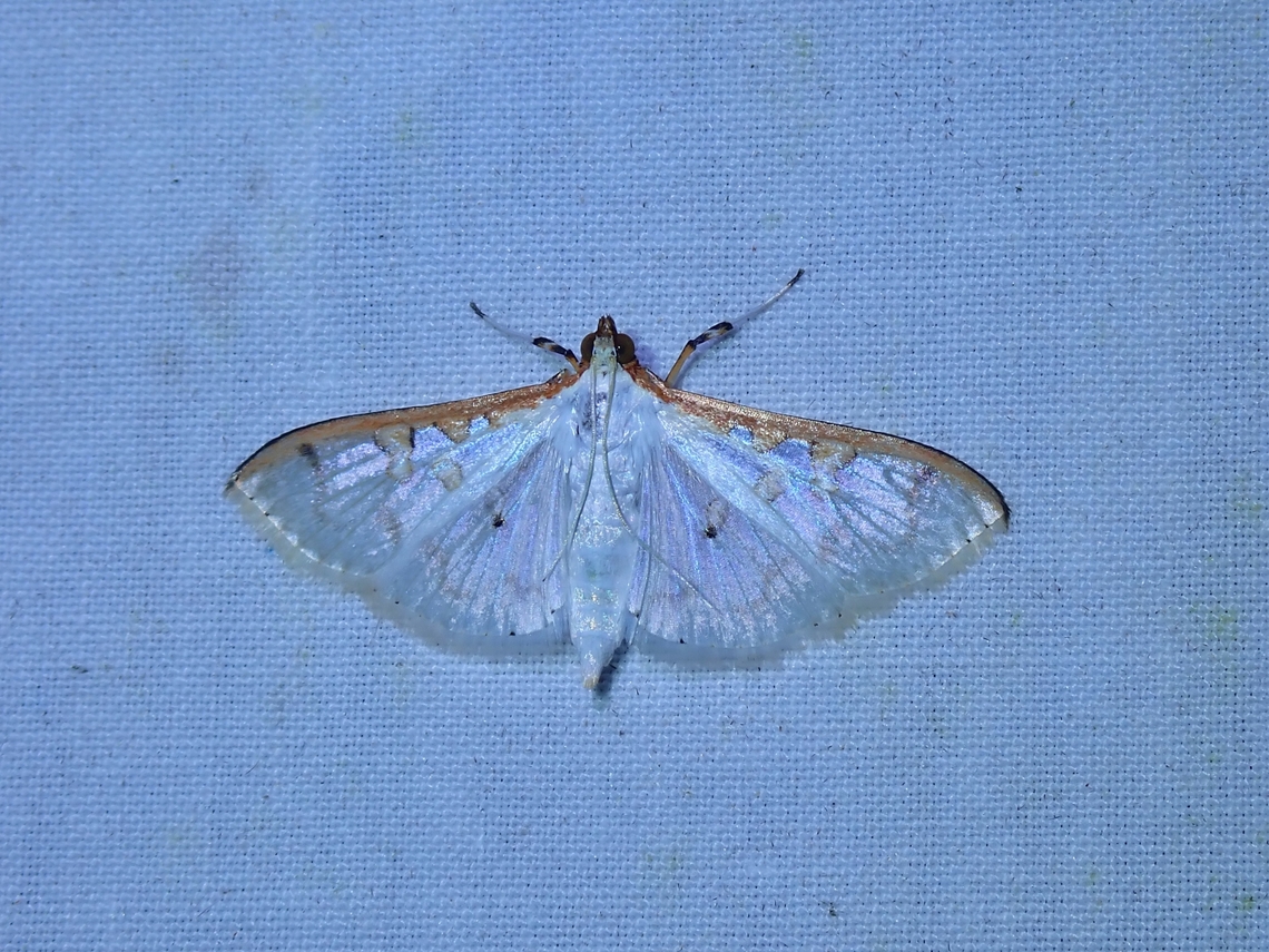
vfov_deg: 14.8
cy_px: 476
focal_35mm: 100
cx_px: 634
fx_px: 3666
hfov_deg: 19.6
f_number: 6.3
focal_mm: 18
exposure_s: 1/800
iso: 100
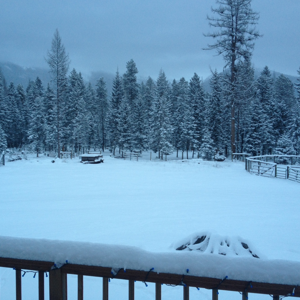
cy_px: 150
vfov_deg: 40.0
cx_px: 137
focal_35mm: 42
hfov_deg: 40.0
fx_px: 412
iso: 80
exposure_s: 1/20
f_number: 2.4
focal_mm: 4.28
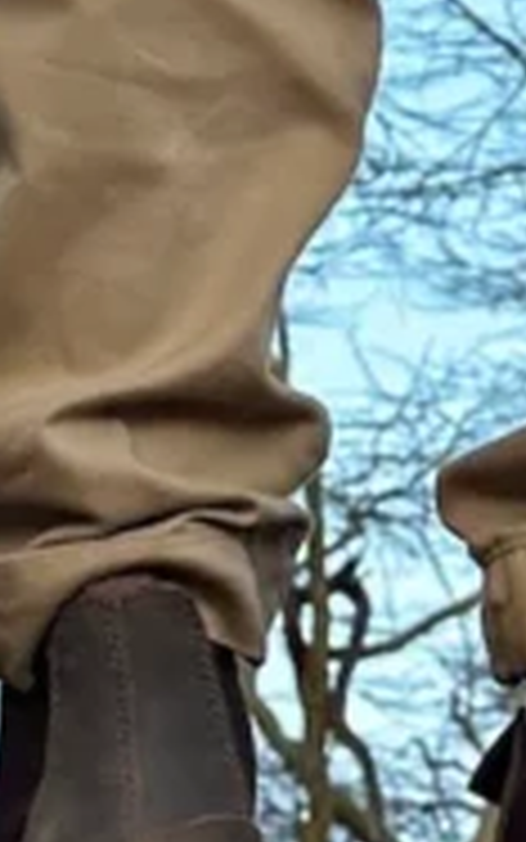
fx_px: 3186
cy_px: -860
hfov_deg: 8.9
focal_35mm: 139
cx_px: 1052
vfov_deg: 13.0
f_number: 1.78
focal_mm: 6.86
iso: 80
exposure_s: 1/121
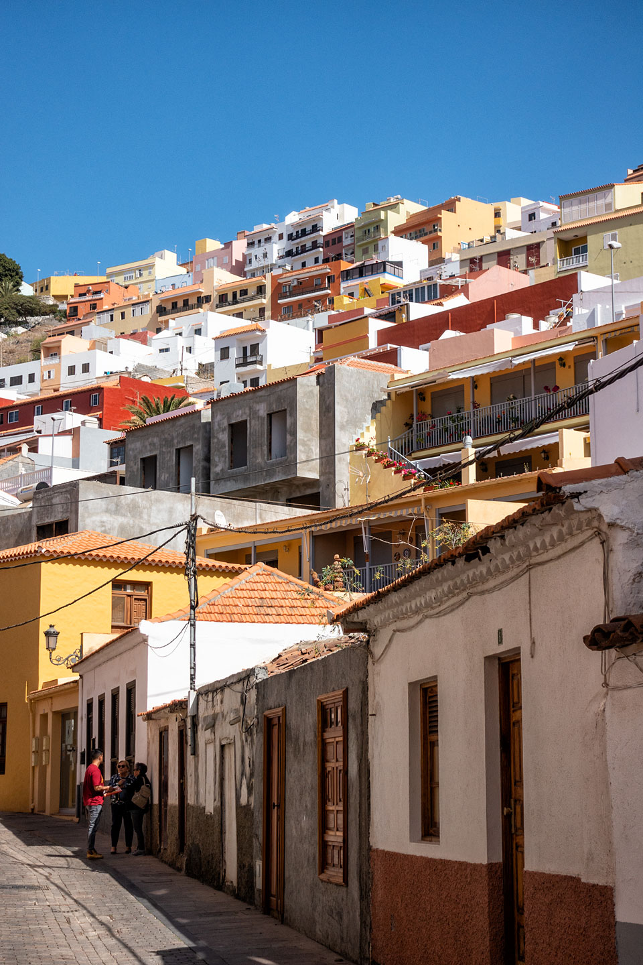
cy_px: 482
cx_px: 322
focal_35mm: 70
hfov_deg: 19.5
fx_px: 1875
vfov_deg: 28.8
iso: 125
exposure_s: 1/1600
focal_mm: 25.7
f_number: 4
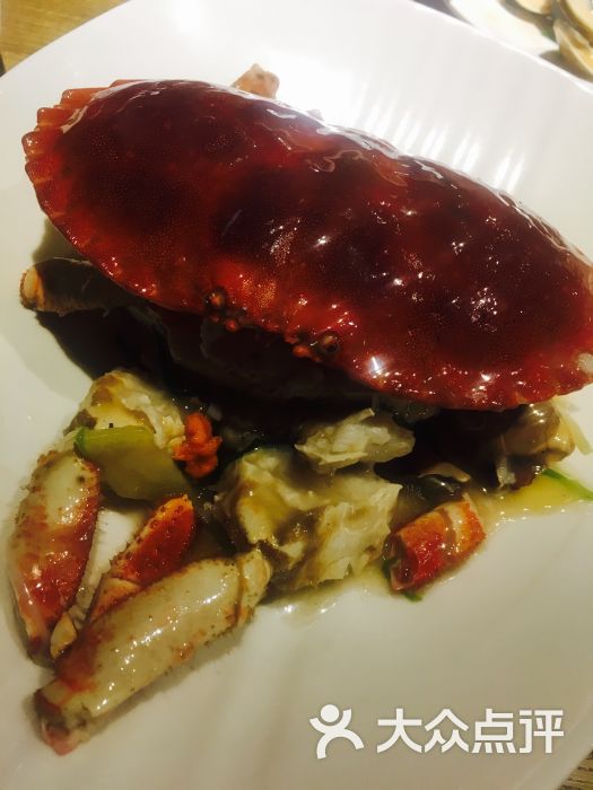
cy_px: 395
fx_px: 662
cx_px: 296
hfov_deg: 48.2
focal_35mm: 29
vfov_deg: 61.7
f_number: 2.2
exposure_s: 1/33
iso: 40
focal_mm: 4.15
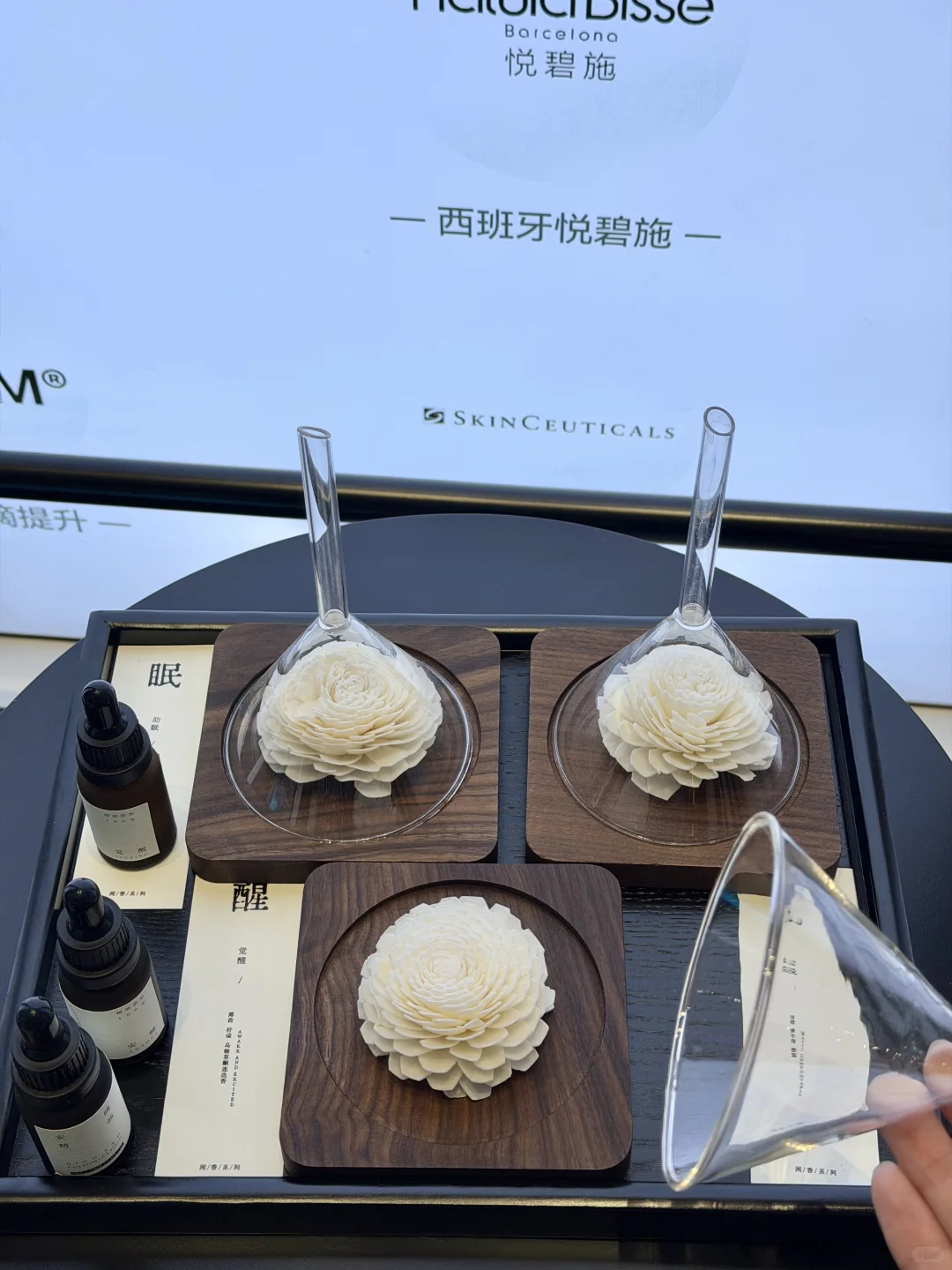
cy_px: 635
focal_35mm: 48
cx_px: 476
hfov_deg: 30.3
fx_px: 1760
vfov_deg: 39.7
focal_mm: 6.76
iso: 64
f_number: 1.78
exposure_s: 1/1070
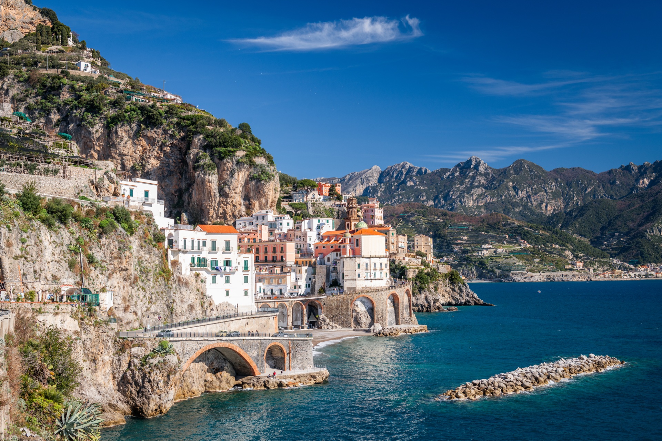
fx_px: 827
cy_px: 220
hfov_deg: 43.6
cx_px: 331
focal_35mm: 45
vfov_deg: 29.9
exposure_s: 1/100
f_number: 8
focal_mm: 45
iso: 140
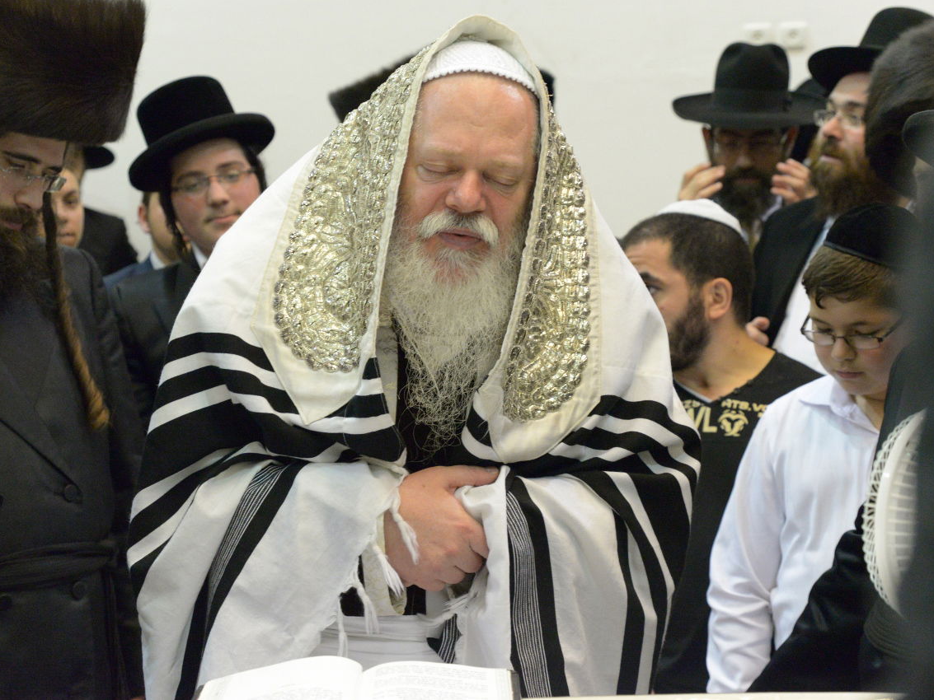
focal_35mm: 76
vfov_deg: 19.4
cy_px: 350
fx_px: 2051
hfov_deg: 25.7
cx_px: 435
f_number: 6.3
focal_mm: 70
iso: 6400
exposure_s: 1/125
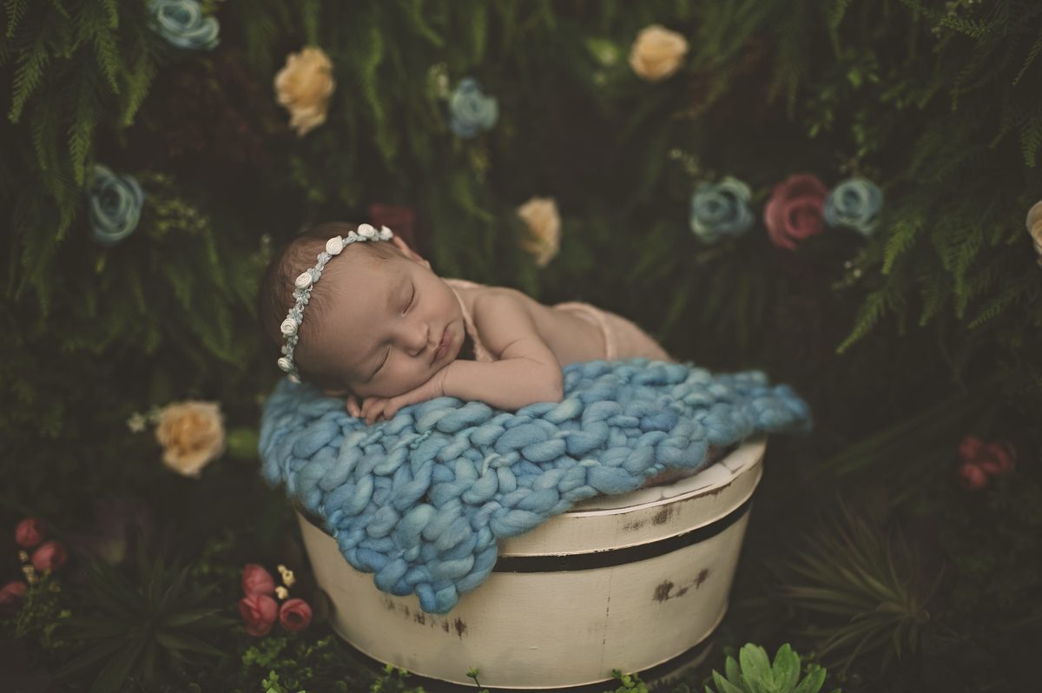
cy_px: 346
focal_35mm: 35
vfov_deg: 37.8
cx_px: 521
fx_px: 1012
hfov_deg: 54.5
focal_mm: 35
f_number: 2.2
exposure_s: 1/250
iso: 250
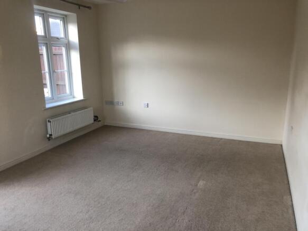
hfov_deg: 63.5
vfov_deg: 49.7
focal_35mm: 28
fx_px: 249
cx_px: 154
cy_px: 116
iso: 40
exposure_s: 1/30
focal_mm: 4
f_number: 1.8
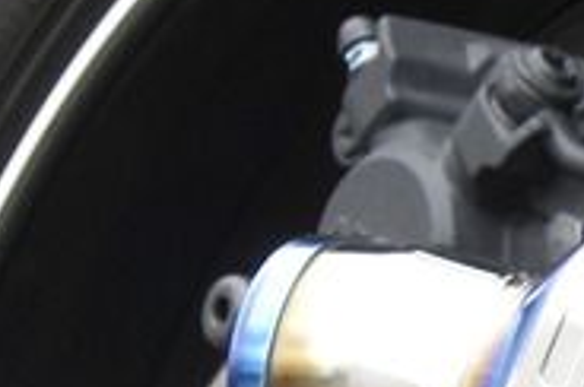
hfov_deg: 2.4
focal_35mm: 864
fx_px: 13999
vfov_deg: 1.6
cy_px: 844
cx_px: 1862
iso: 200
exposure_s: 1/50
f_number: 9
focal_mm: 83
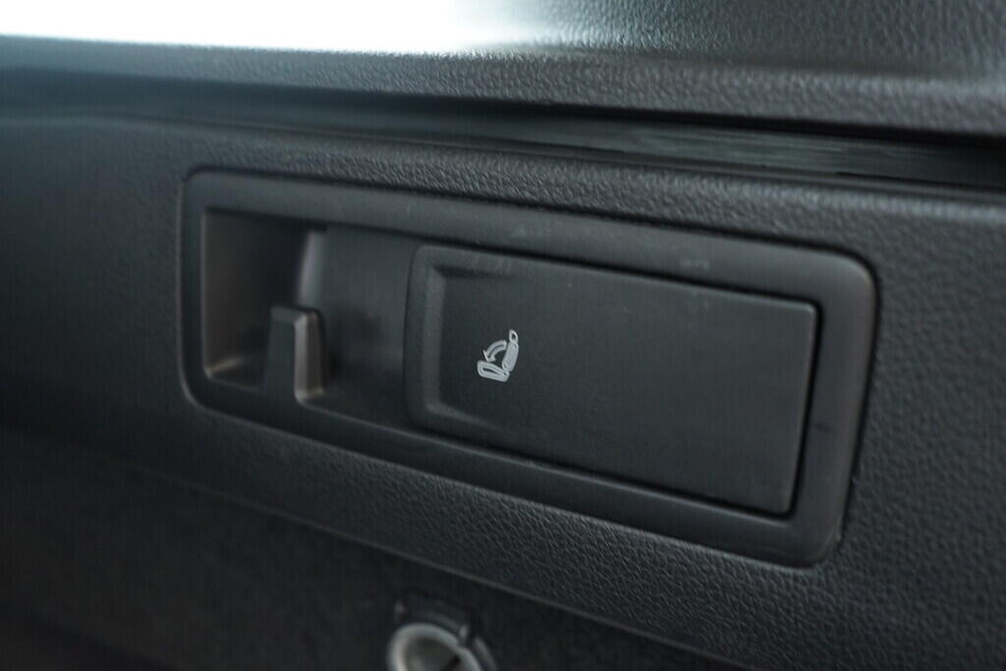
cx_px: 503
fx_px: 1006
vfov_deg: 36.9
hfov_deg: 53.1
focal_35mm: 36
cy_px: 336
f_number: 2.8
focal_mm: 24
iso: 640
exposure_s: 1/40
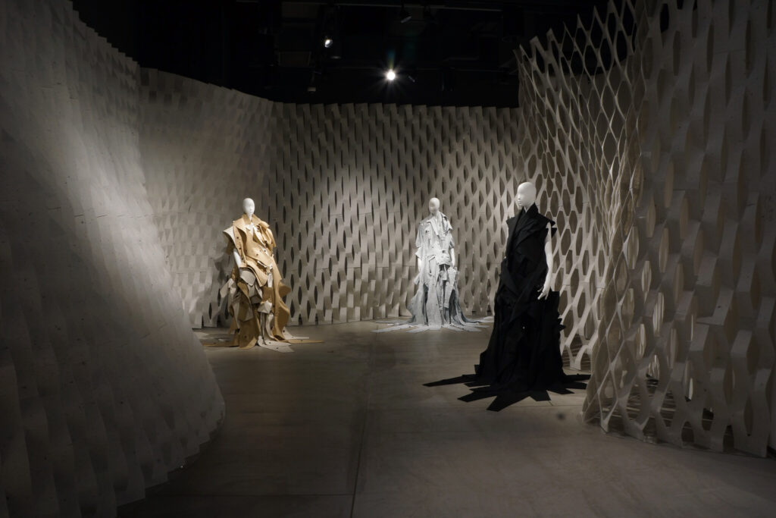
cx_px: 388
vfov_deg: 43.6
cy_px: 259
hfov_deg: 61.9
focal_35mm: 30
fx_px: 647
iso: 400
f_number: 16
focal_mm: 20
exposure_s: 1/1.6
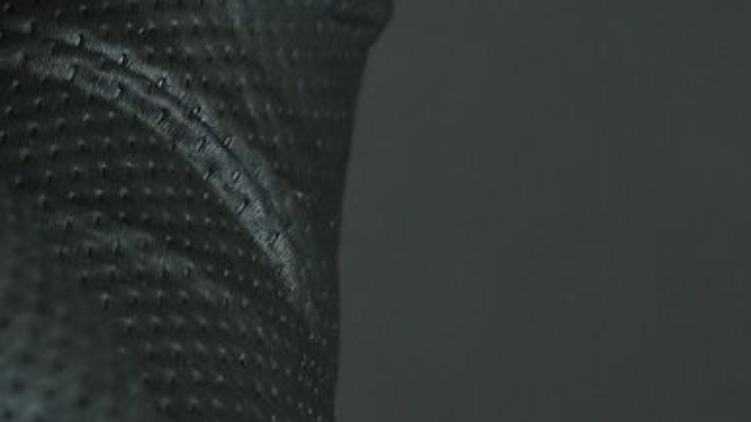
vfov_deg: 1.5
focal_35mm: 831
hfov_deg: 2.6
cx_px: -1183
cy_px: -751
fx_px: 16551
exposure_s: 1/125
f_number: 1.8
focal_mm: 85
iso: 320
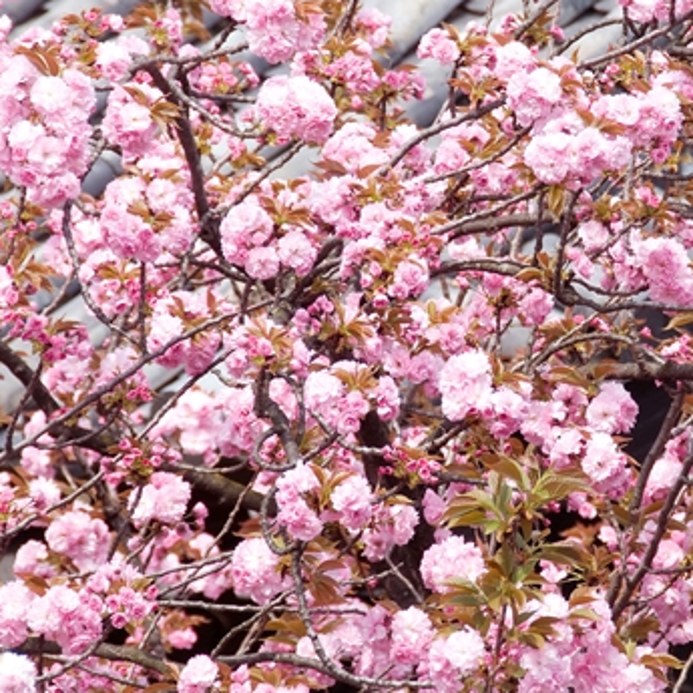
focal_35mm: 797
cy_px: 242
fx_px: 18052
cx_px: 552
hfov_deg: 2.2
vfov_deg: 2.2
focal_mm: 270
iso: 200
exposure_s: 1/250
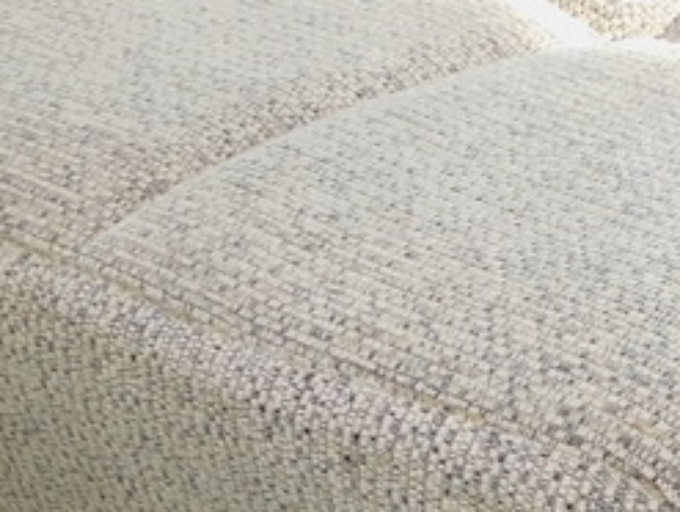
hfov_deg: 13.8
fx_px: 2341
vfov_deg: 12.2
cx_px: 1388
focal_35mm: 119
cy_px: 628
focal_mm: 4
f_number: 3
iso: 125
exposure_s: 1/30
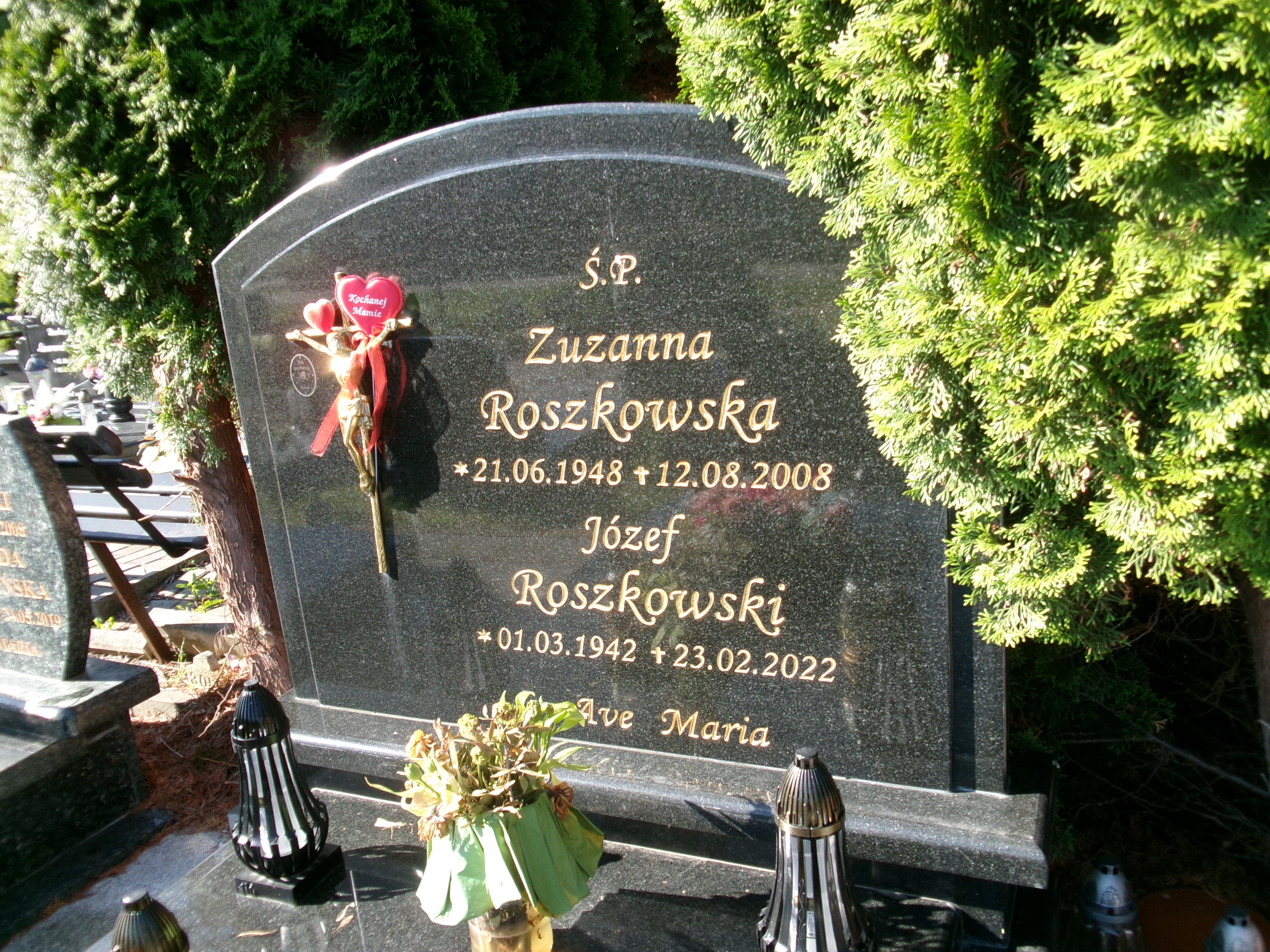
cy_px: 476
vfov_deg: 49.7
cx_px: 635
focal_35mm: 28
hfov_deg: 63.4
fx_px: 1027
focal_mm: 5.1
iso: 100
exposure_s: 1/170
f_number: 3.9
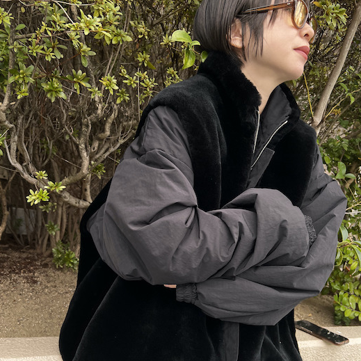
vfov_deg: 52.3
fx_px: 366
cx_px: 179
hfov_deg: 52.5
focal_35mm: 31
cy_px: 208
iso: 50
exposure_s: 1/344
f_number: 1.5
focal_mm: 5.7
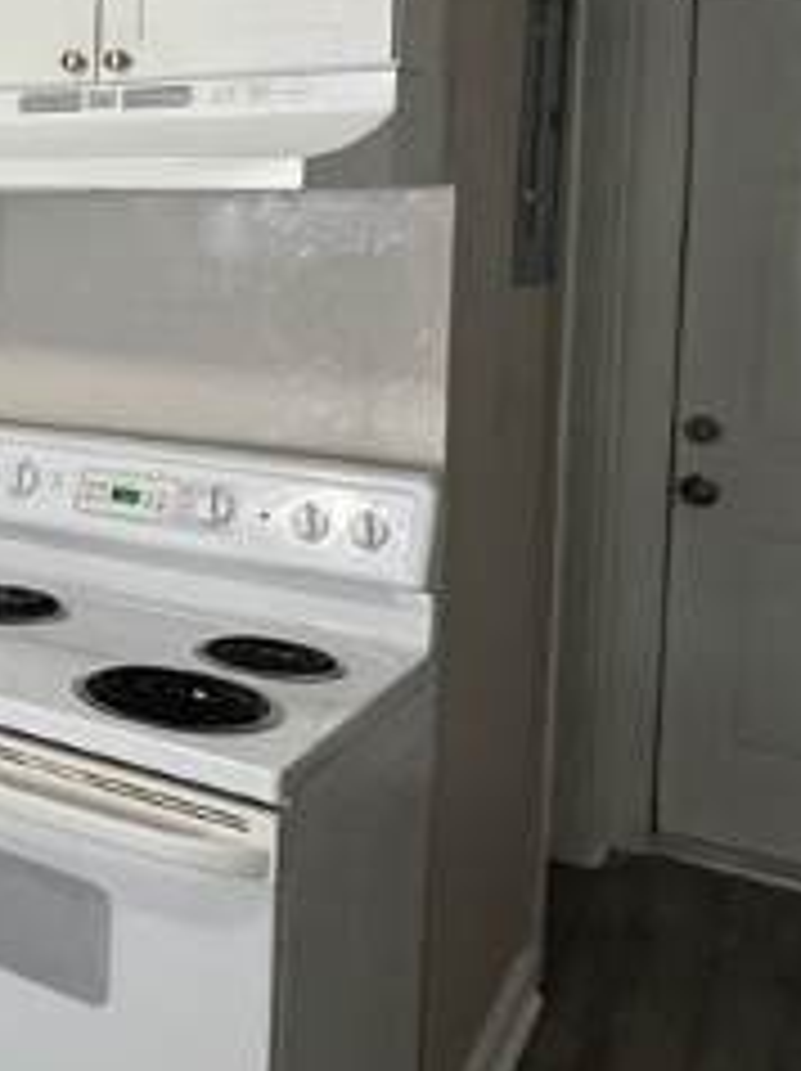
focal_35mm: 42
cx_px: -450
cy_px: 328
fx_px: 1298
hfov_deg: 24.8
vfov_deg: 44.0
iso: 250
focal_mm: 1.57
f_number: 1.8
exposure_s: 1/81
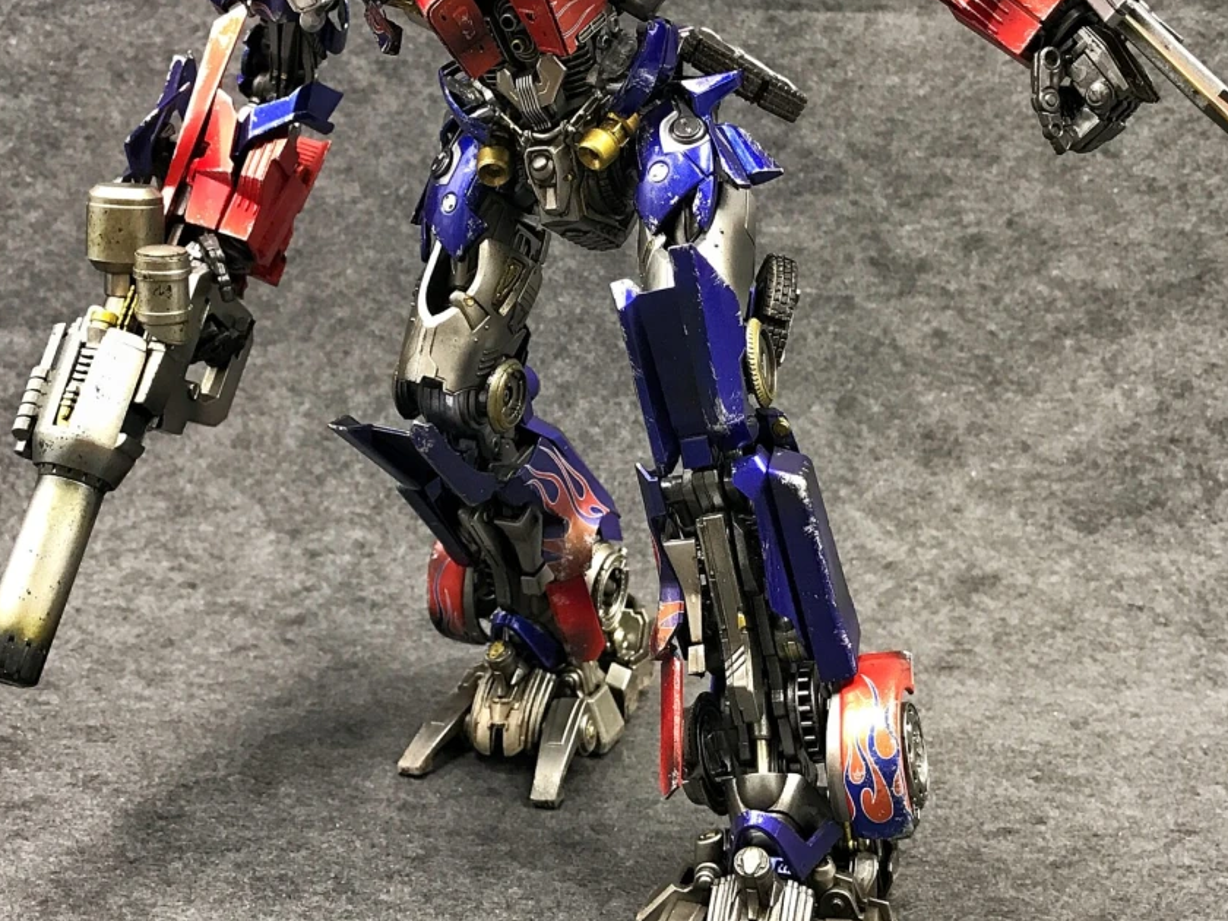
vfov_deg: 28.9
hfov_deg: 38.2
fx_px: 1774
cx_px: 564
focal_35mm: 50
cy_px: 319
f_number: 1.8
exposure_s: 1/33
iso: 40
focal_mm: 3.99
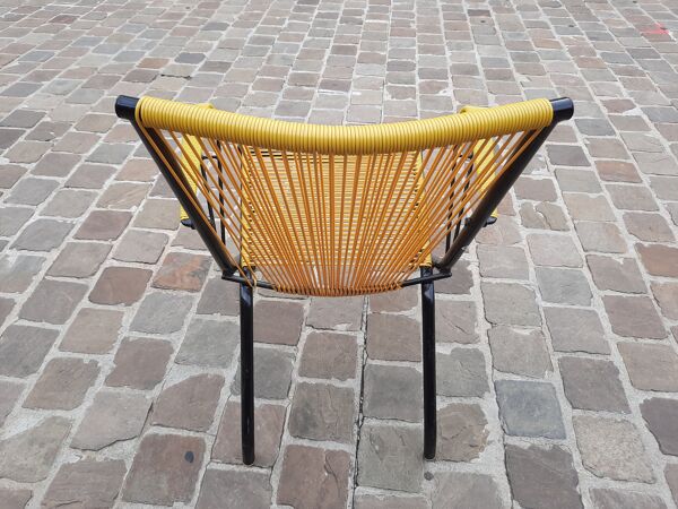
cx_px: 339
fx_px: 490
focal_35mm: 25
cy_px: 254
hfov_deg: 69.4
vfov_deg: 54.9
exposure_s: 1/220
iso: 32
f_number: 2
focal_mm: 4.6
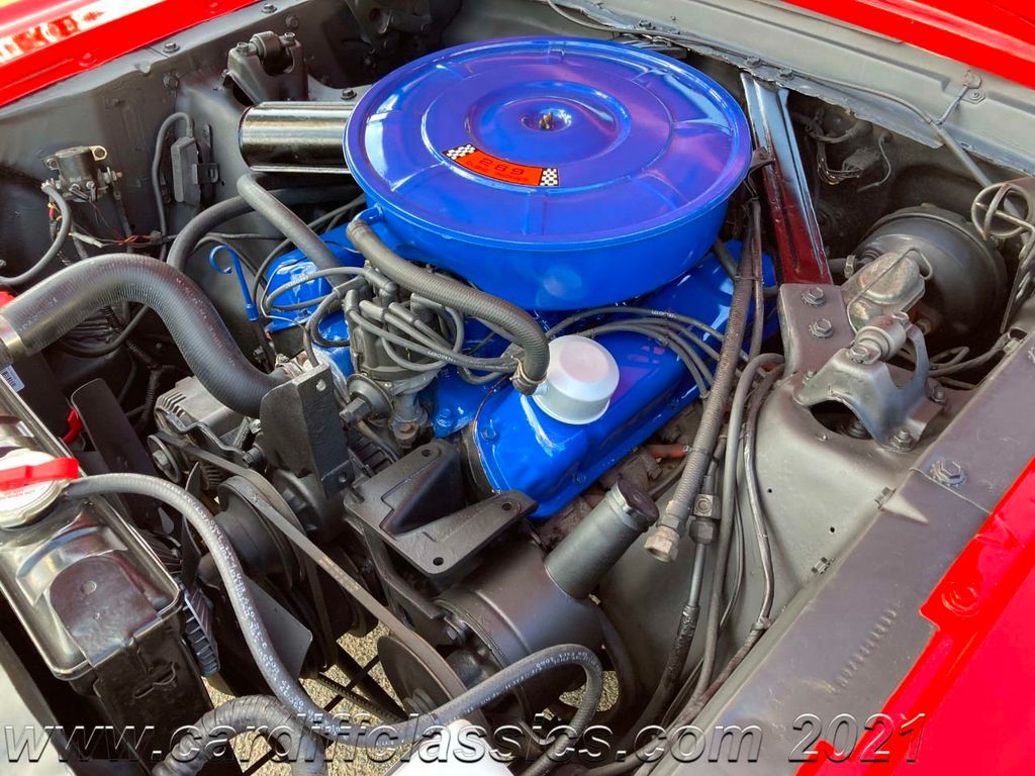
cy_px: 388
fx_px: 837
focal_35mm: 28
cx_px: 518
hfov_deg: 63.4
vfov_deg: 49.7
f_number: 1.8
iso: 80
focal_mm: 3.99
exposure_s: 1/111
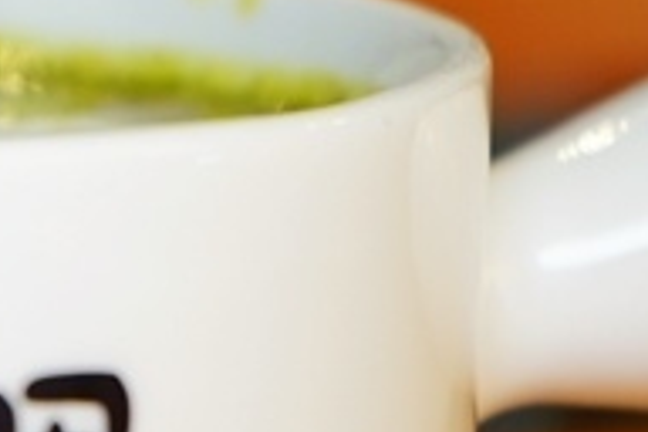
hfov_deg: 7.0
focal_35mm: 291
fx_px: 5238
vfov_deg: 4.7
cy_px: -86
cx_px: -267
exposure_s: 1/80
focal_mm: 70
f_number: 5.6
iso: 640
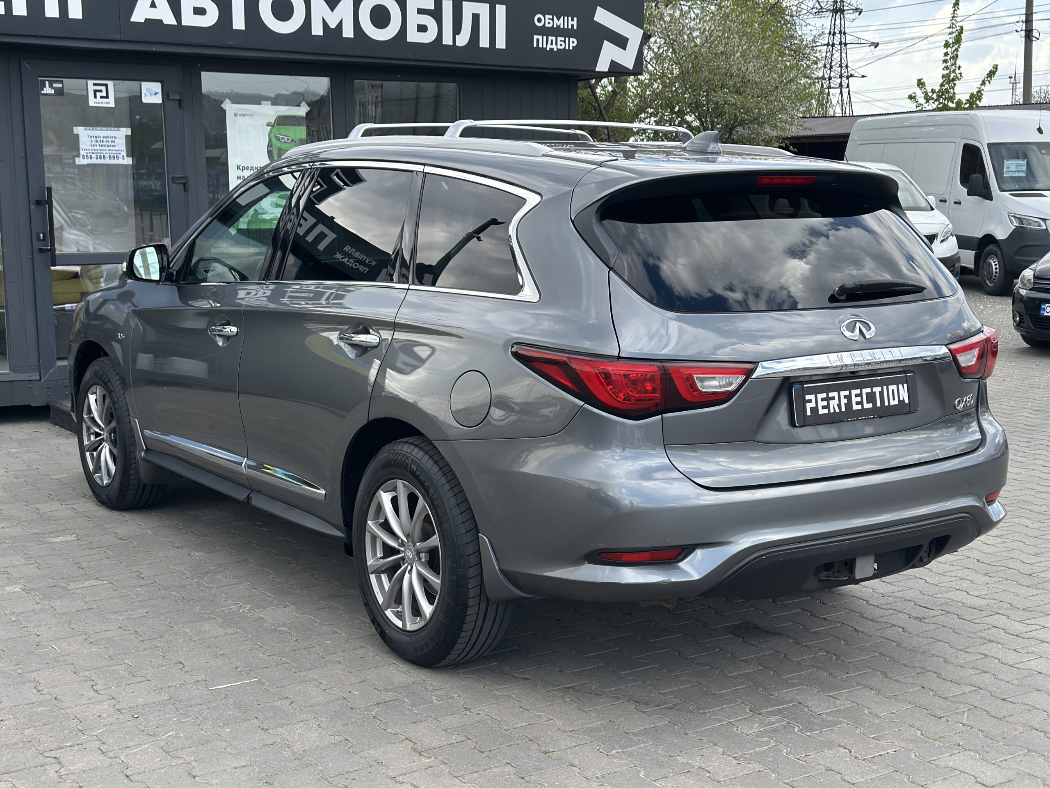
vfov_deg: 30.3
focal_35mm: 48
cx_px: 525
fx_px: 1456
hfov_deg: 39.7
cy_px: 394
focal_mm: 6.86
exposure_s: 1/1145
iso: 80
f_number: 1.78
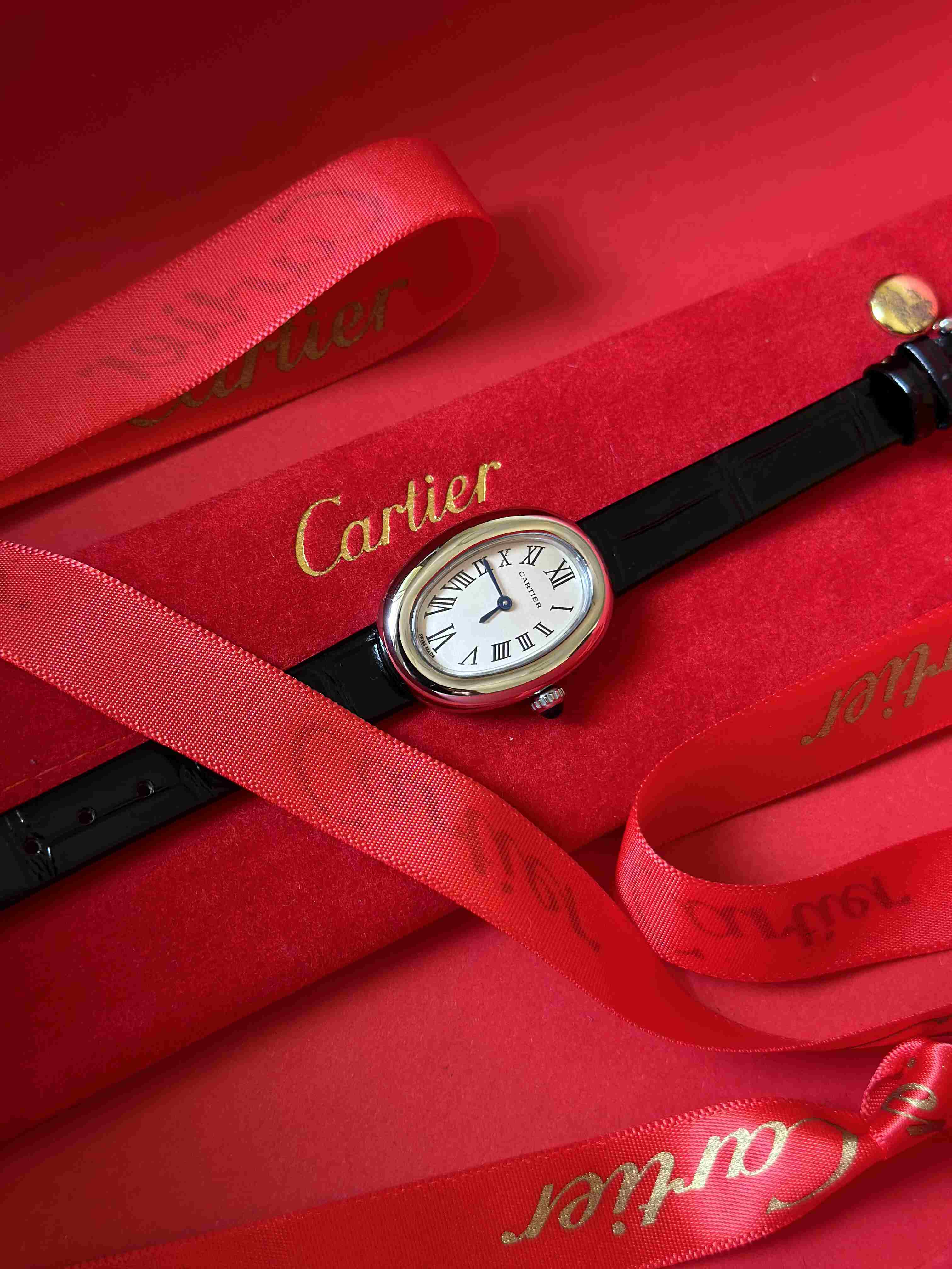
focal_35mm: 48
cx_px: 476
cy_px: 634
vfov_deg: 39.7
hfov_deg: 30.3
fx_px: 1760
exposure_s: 1/60
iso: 125
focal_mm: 6.86
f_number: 1.78
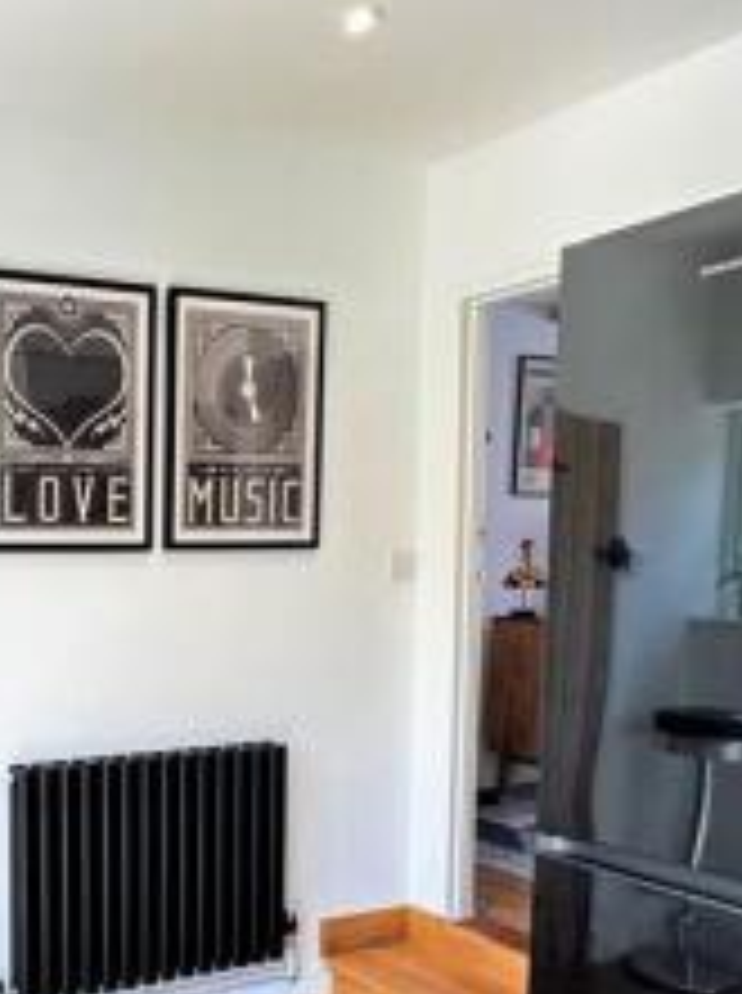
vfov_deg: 49.4
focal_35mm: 37
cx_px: -25
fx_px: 1061
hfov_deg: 34.5
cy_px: 654
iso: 160
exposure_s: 1/100
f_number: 2.2
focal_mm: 2.22
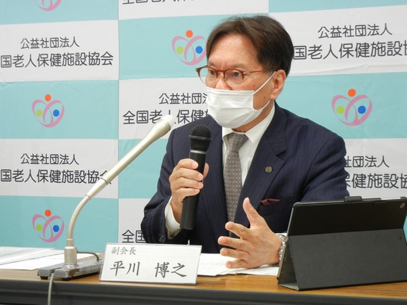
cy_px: 152
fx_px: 1046
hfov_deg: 22.0
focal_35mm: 89
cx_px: 204
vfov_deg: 16.6
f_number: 4.4
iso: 371
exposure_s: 1/30
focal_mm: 16
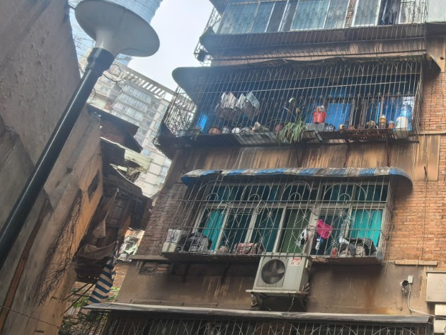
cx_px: 435
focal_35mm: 33
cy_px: 169
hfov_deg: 47.1
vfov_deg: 43.0
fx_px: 425
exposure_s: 1/241
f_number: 2.2
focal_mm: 1.95
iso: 50
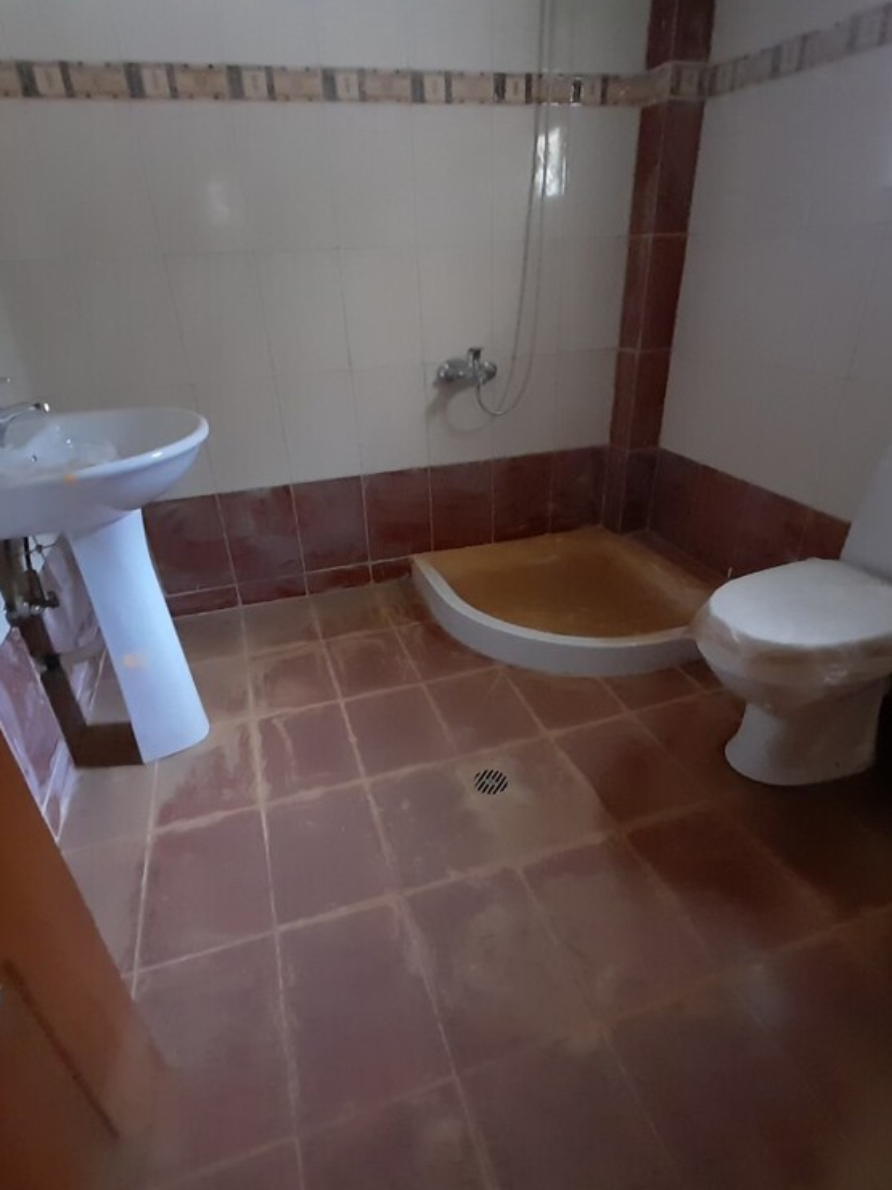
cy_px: 603
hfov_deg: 71.6
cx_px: 448
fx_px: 618
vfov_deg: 87.7
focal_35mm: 18
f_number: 2.2
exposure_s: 1/10
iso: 800
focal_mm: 1.42
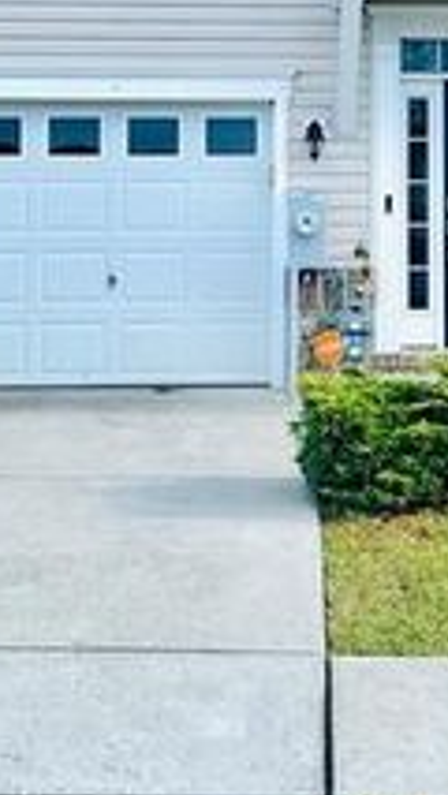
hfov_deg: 14.7
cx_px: 347
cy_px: 125
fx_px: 1730
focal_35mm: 82
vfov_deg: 25.3
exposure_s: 1/1949
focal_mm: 6.86
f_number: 1.78
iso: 80
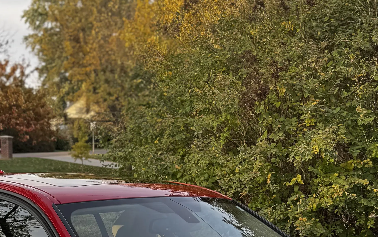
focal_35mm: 79
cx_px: 165
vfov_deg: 15.6
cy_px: 319
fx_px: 814
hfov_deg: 26.1
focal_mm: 6.76
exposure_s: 1/279
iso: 80
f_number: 1.78
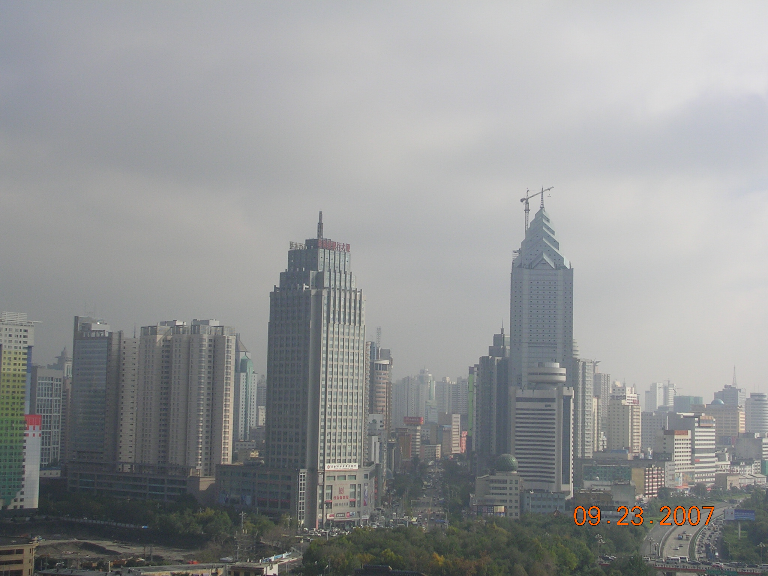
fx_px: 1398
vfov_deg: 23.3
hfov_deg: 30.7
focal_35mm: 63
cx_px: 384
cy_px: 288
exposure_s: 1/1225
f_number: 3.5
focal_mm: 9.6
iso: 50
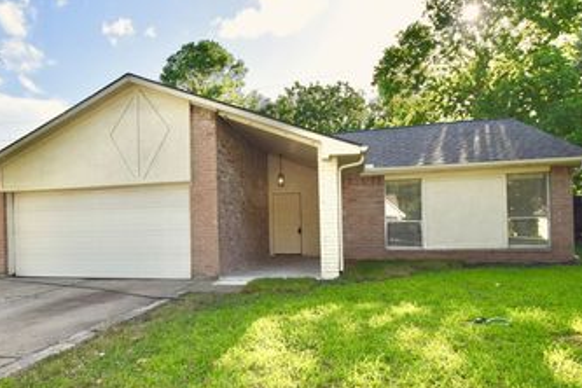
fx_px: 400
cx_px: 234
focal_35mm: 25
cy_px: 221
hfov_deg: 71.3
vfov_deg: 51.6
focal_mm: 11
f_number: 8
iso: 100
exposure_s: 1/200
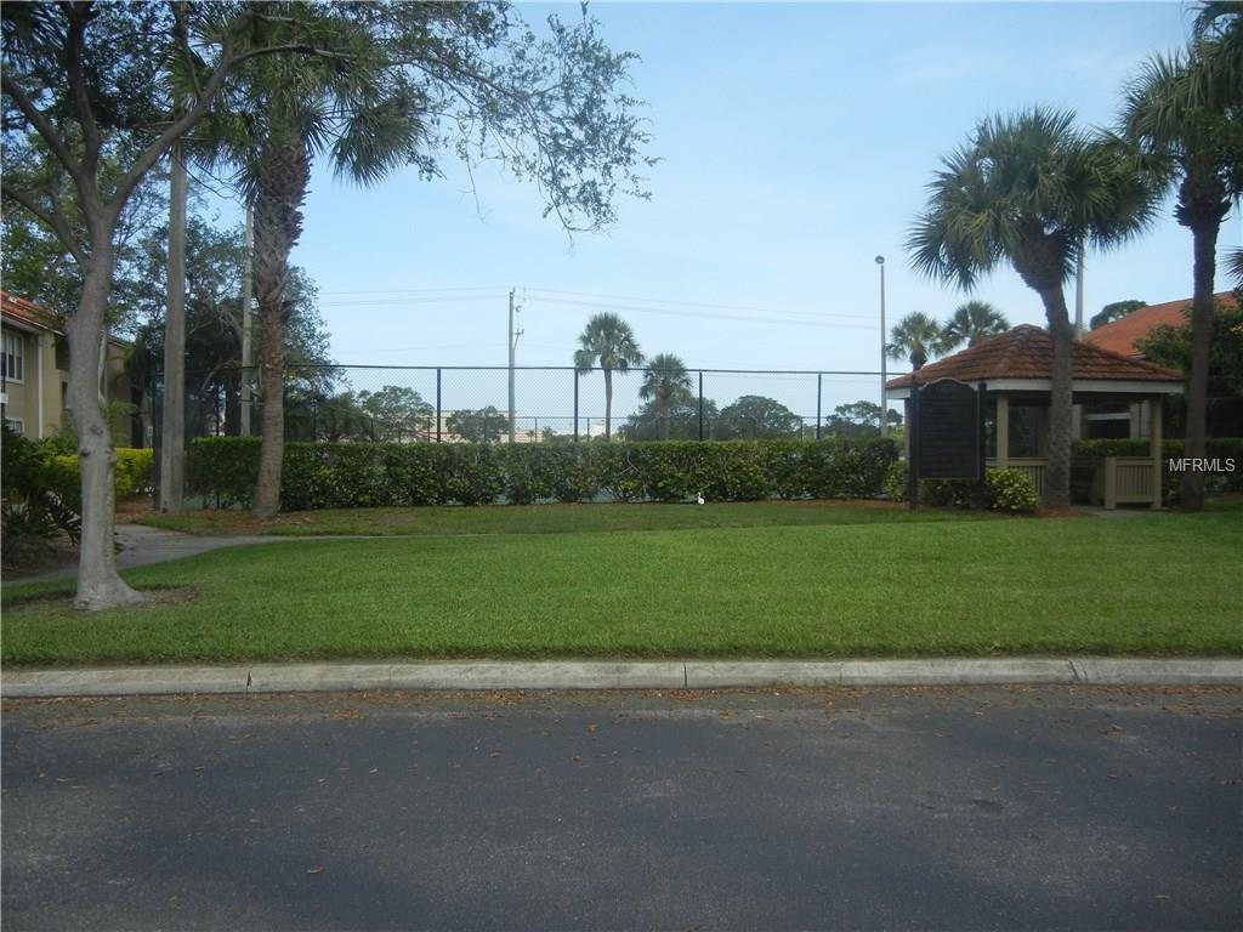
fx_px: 1077
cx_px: 622
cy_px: 466
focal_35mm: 30
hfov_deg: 60.0
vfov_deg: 46.8
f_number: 7
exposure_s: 1/265
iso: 160
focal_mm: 5.4
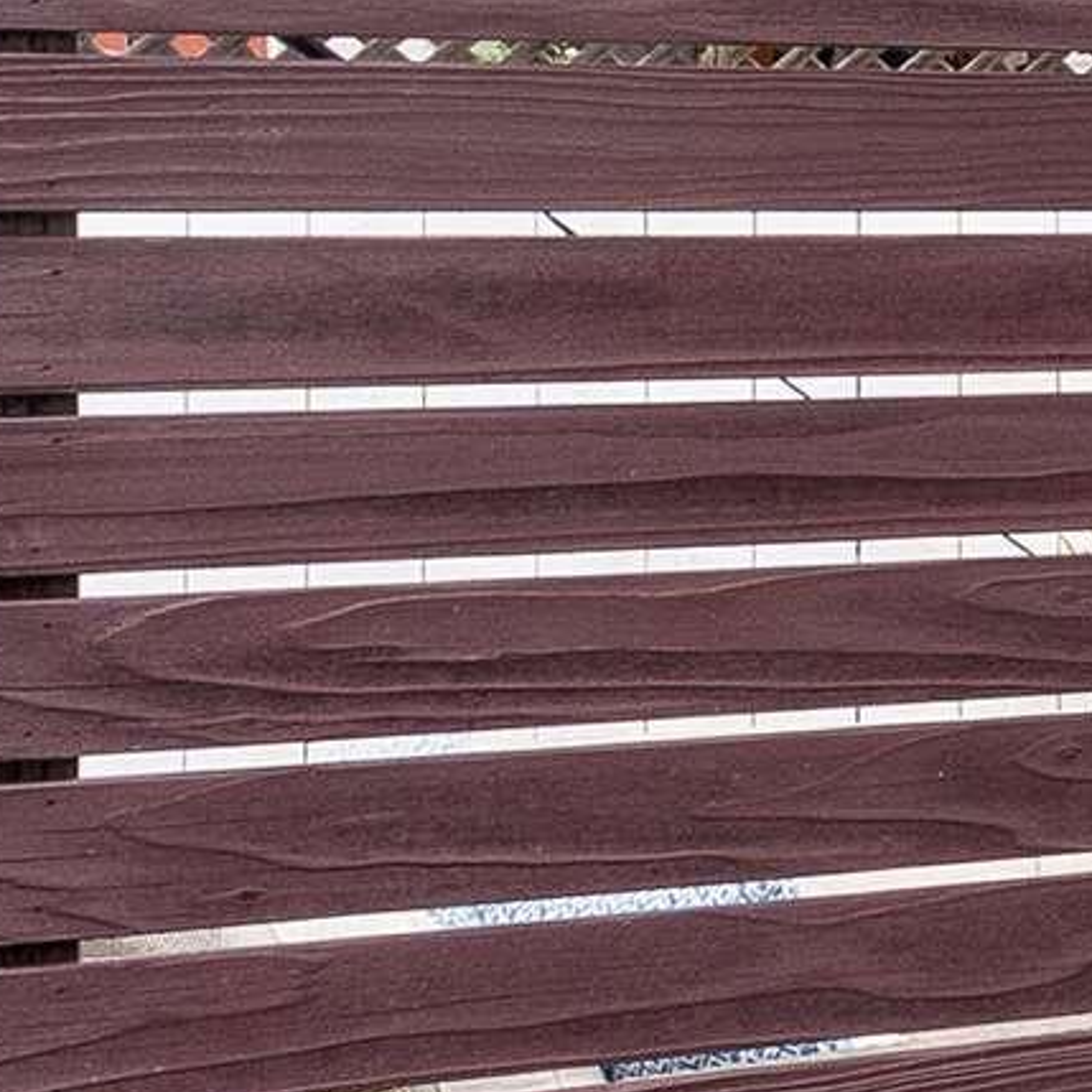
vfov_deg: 13.6
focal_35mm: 128
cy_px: 197
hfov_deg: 9.0
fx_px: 4568
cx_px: 3831
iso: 500
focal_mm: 21
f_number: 8
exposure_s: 1/80
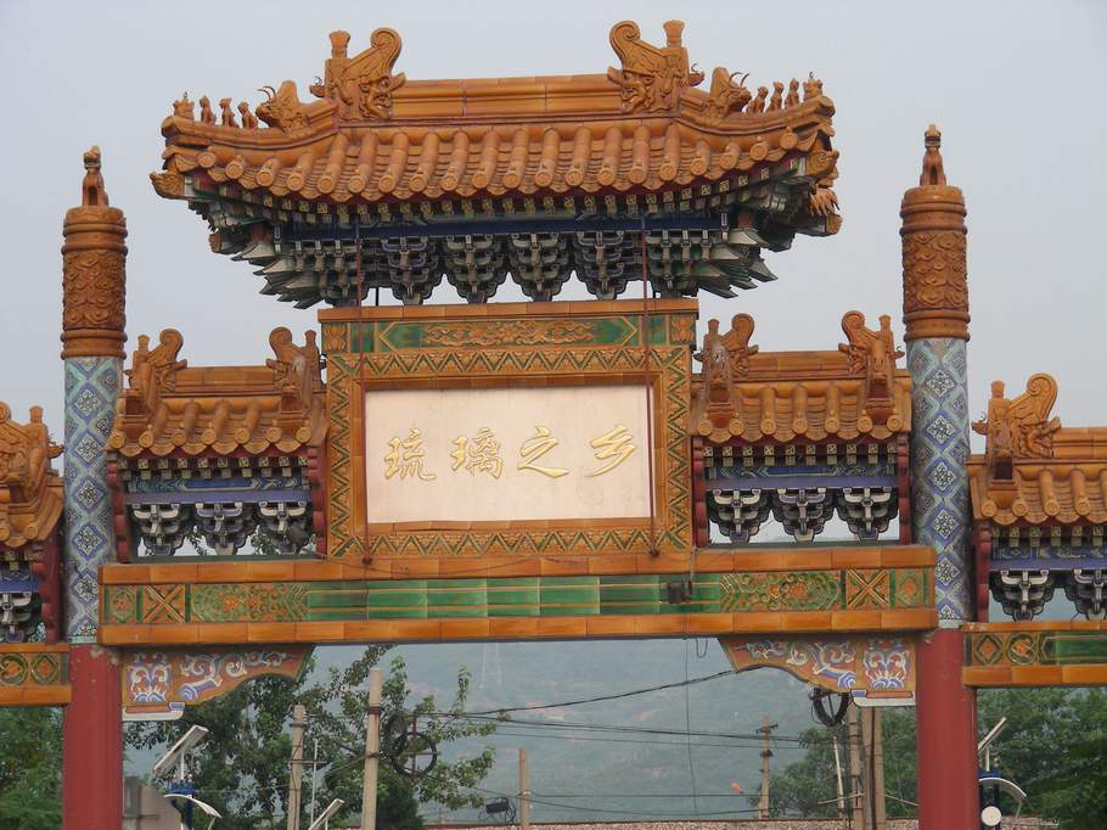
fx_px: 4092
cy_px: 415
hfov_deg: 15.4
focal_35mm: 128
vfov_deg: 11.6
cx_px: 554
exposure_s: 1/186
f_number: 4
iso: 50
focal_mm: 21.3
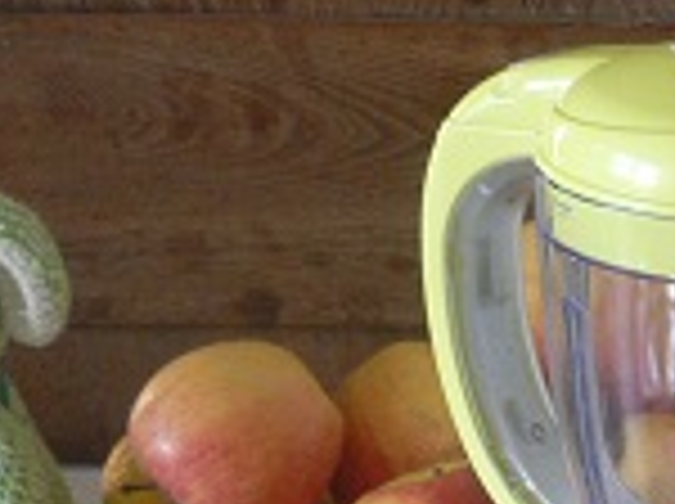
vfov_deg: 12.1
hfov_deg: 16.3
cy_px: 740
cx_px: 778
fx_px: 2278
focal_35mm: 117
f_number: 2.8
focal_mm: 5.8
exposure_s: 1/10
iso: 200
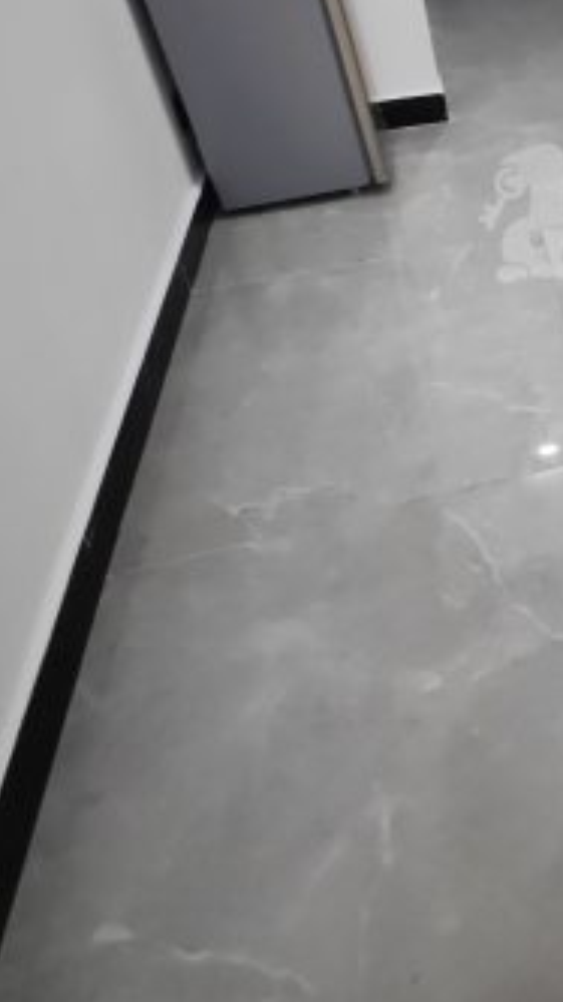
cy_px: 202
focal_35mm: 34
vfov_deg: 54.1
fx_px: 903
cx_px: 720
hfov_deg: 28.7
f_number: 2.2
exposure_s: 1/50
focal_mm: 2.16
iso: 320
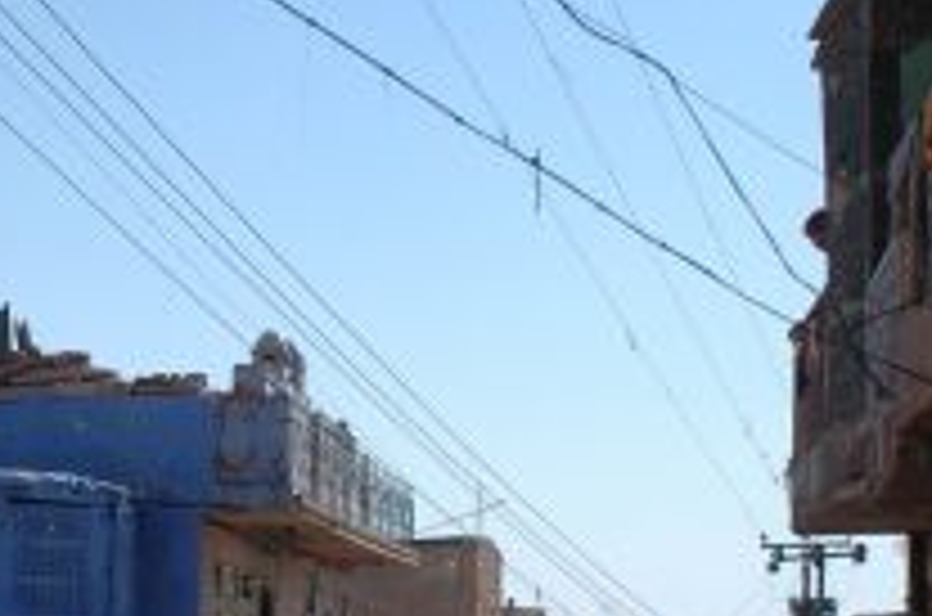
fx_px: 2247
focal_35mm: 87
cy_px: 629
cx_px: -9
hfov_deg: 22.5
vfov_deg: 15.3
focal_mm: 24
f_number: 5.6
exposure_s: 1/1600
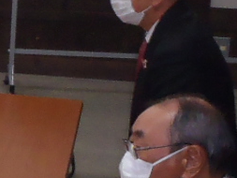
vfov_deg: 8.4
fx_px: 1212
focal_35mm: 177
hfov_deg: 9.5
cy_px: 48
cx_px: -395
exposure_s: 1/30
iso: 200
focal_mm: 5
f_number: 3.5
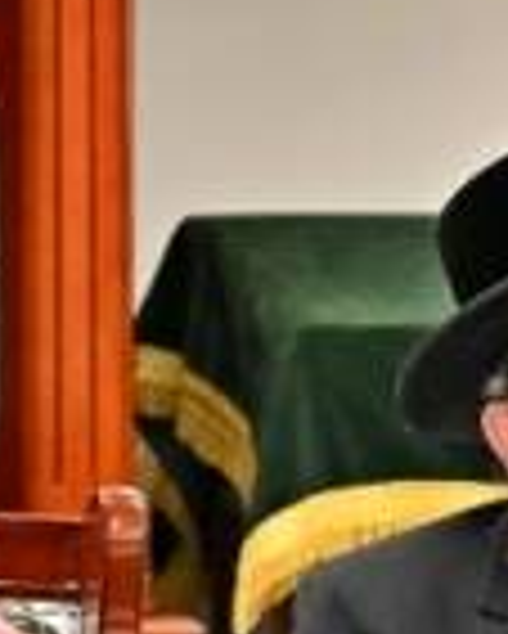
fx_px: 10344
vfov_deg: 3.5
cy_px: 382
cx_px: 369
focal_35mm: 551
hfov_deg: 2.8
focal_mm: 54
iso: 640
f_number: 4
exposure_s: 1/200
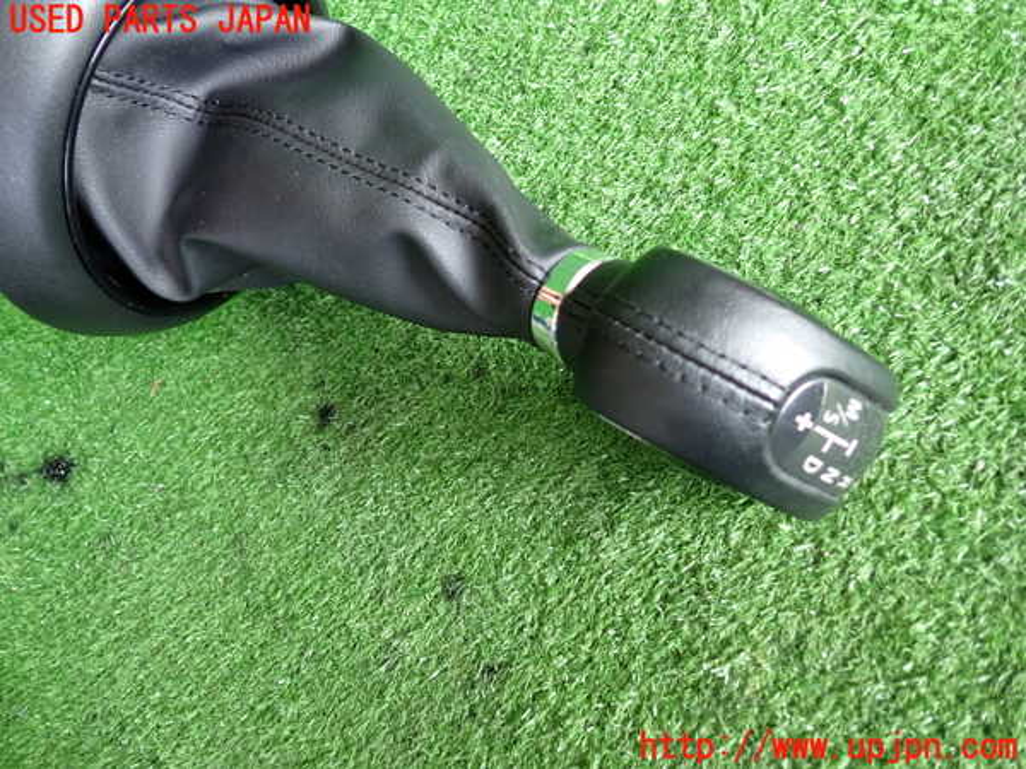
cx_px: 513
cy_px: 384
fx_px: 830
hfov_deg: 63.4
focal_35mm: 28
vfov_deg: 49.7
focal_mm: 5.05
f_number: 2.2
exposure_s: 1/40
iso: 200
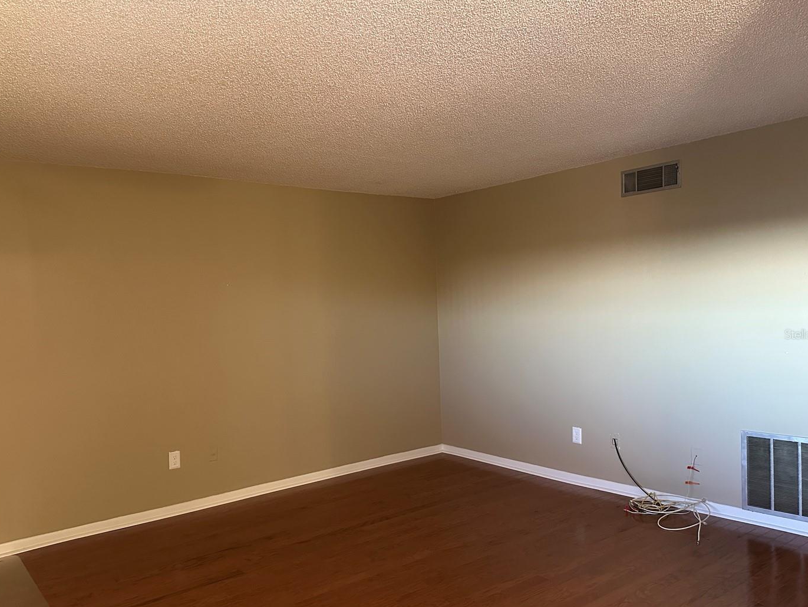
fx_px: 654
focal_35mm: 28
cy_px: 334
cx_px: 369
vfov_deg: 49.7
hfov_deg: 63.3
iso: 640
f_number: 1.78
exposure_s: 1/40
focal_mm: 6.86
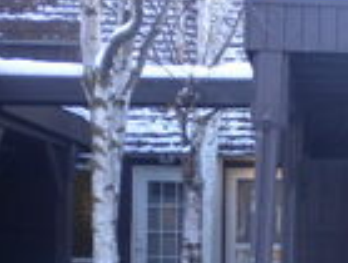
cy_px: 228
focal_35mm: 87
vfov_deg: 16.9
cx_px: 388
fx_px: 877
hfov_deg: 21.3
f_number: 3.1
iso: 101
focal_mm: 6.3
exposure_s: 1/75
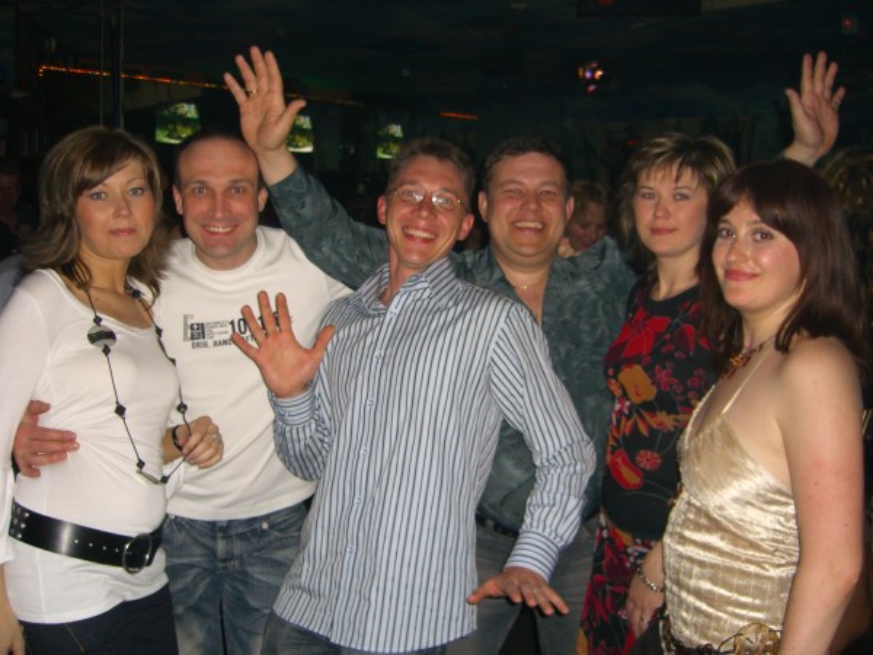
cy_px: 328
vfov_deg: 37.7
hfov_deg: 49.0
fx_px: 958
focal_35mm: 38
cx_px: 436
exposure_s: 1/60
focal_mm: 7.9
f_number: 2.8
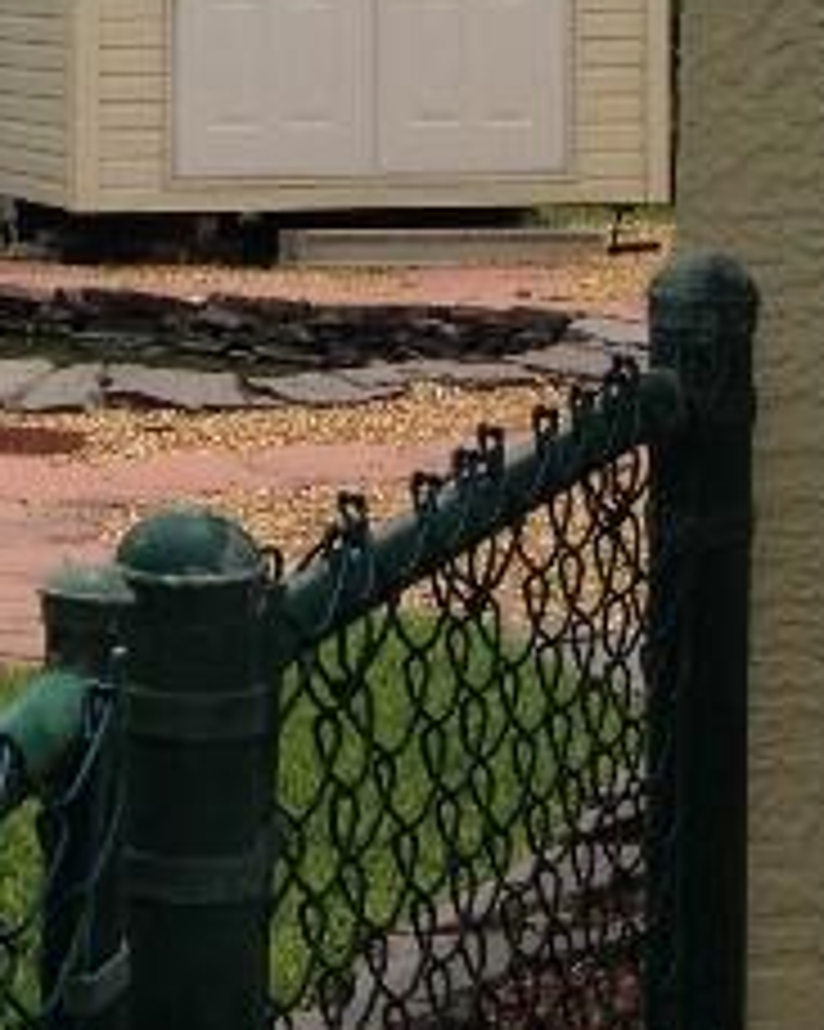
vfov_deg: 12.5
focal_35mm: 153
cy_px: 85
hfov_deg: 9.4
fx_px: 4667
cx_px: -838
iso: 50
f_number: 2.4
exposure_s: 1/2045
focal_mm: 4.28
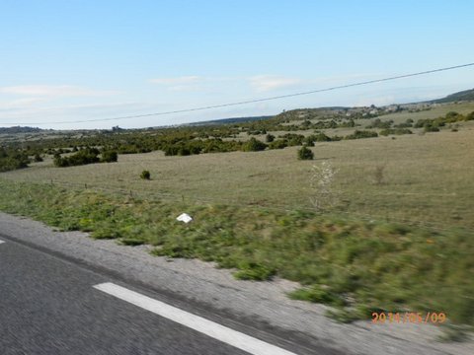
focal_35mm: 34
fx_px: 466
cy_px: 178
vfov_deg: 41.8
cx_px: 237
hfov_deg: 54.0
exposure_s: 1/640
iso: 80
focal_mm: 6.2
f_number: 3.5
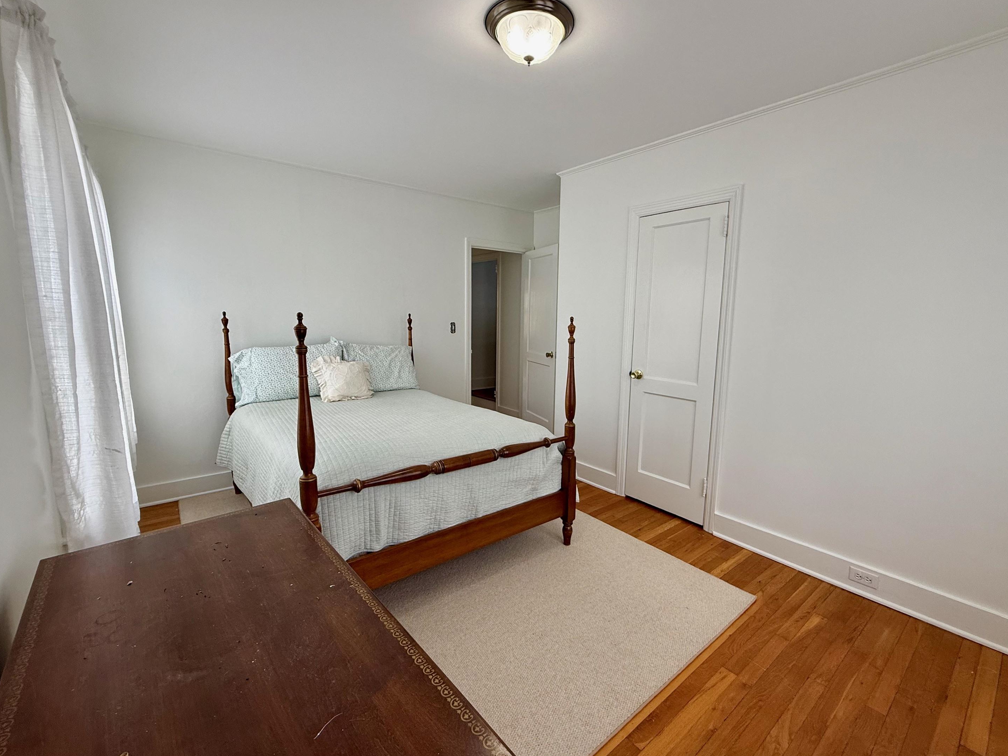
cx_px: 516
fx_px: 437
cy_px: 376
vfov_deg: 81.7
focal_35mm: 15
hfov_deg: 98.2
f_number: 2.2
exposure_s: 1/120
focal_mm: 2.22
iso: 100
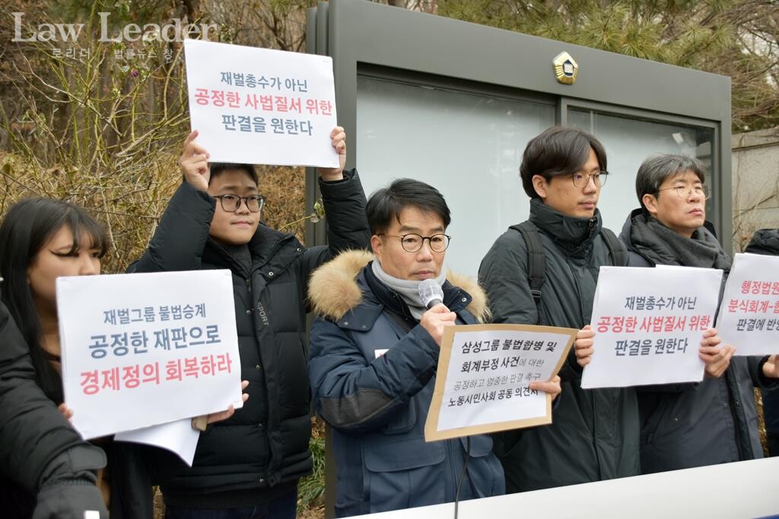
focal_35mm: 39
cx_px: 390
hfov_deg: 49.5
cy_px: 260
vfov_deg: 34.2
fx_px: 844
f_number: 4
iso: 250
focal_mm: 26
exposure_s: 1/125
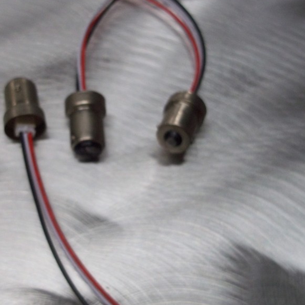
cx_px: 101
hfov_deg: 37.9
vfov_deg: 38.3
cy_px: 151
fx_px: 439
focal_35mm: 44
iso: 160
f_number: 3.1
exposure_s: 1/20
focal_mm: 6.5
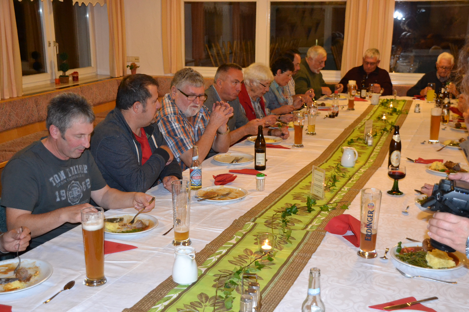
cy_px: 156
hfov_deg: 43.6
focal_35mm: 45
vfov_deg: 29.9
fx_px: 586
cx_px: 234
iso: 2500
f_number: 4
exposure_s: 1/60
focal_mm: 30
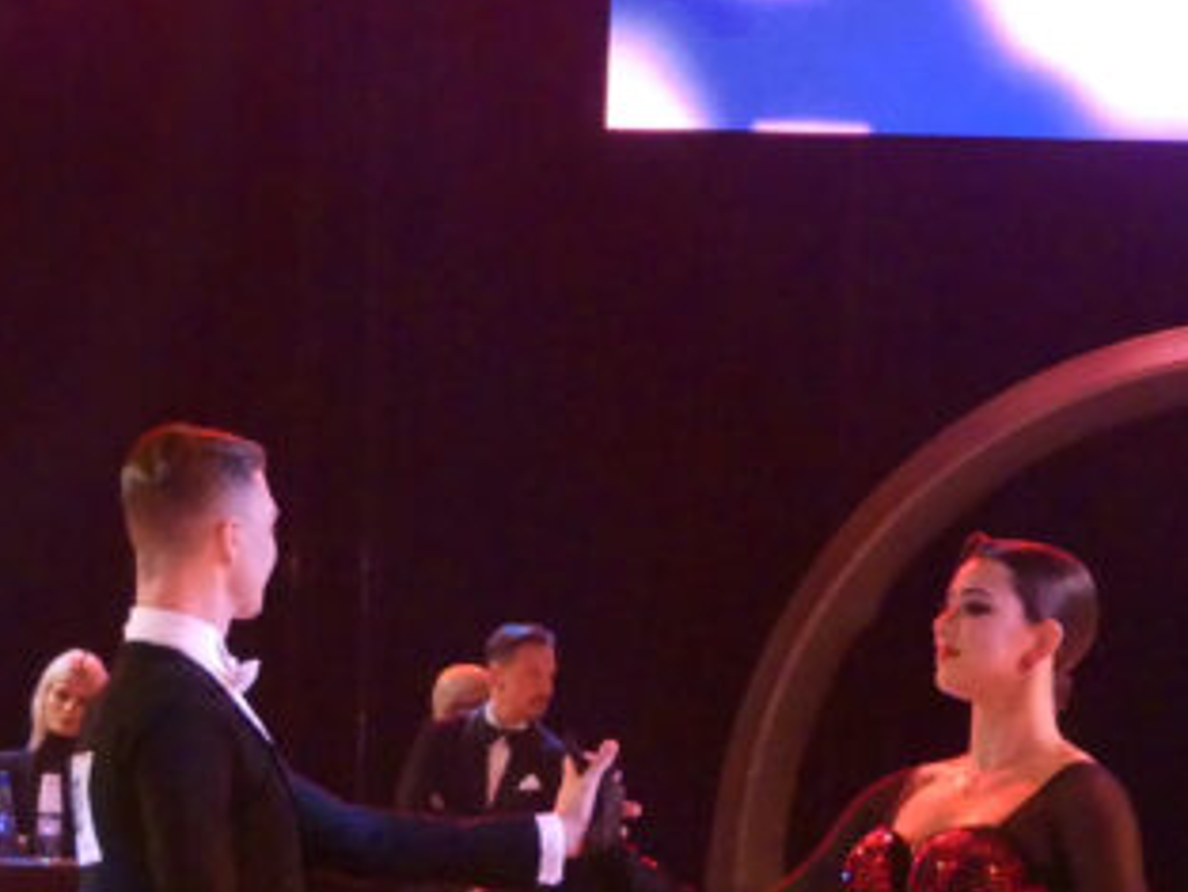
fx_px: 8789
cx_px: 744
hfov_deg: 7.7
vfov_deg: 5.8
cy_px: 867
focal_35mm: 256
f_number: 2.8
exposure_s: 1/80
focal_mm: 19.2
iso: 1250
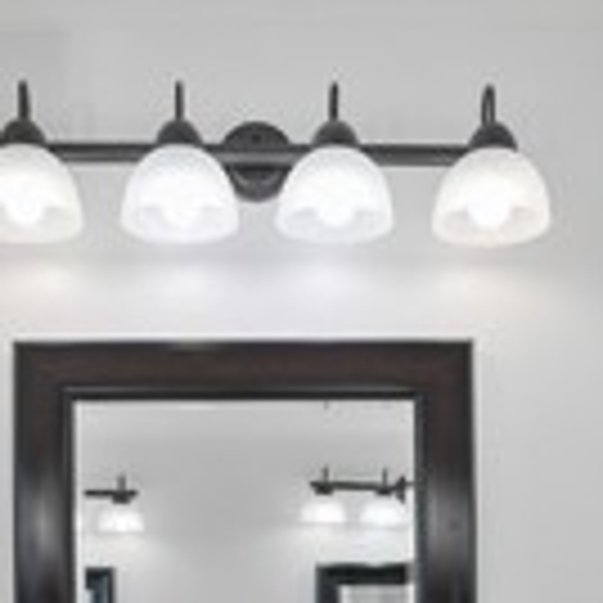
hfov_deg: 26.5
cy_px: 776
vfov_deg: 23.5
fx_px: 1281
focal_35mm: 65
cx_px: 252
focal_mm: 16
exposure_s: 1/15
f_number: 5.6
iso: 250
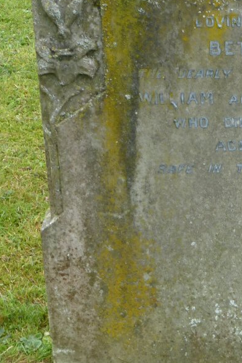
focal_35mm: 141
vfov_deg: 14.5
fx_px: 1421
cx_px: 287
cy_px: 128
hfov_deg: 9.6
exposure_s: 1/125
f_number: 4.4
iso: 100
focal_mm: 9
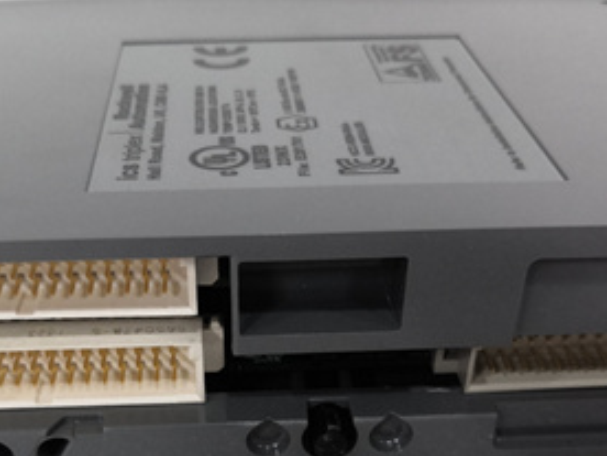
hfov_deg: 38.8
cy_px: 360
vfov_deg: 29.1
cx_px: 249
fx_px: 859
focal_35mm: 49
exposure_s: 1/33.3
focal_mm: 3.95
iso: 250
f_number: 1.8
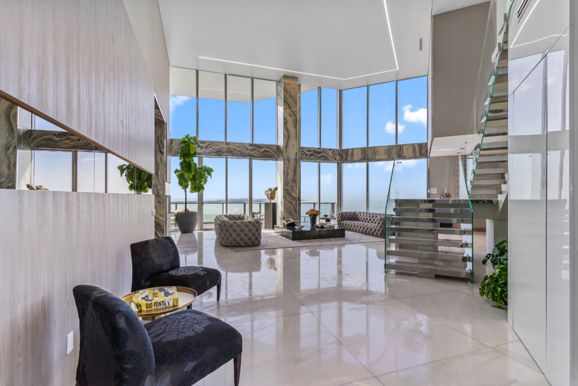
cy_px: 193
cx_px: 289
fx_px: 273
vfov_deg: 70.5
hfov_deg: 93.3
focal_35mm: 17
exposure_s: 1/500
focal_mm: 17
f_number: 7.1
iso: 400
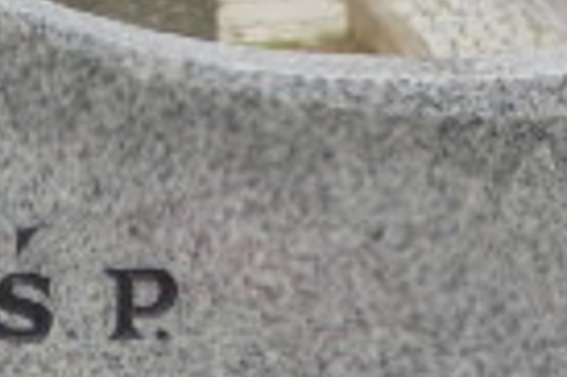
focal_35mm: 238
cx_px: -74
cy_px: 949
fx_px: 3744
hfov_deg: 8.6
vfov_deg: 5.5
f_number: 4.8
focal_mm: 8.9
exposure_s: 1/40
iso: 100
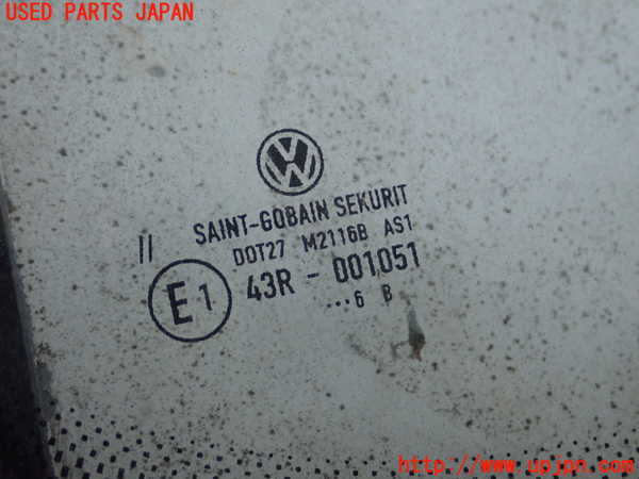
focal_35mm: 57
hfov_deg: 33.8
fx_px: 1052
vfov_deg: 25.7
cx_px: 320
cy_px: 240
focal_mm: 10.29
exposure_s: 1/50
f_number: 3.5
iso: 640
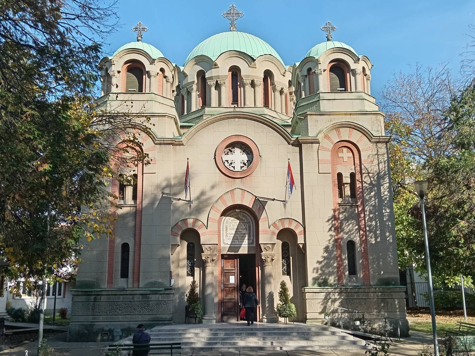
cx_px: 238
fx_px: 453
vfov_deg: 42.9
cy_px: 178
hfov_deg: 55.4
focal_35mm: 33
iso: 103
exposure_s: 1/500
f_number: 1.8
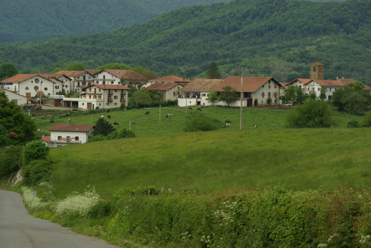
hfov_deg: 11.9
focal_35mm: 172
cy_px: 124
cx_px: 186
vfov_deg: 8.0
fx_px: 1780
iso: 140
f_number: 11
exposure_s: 1/125
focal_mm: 115
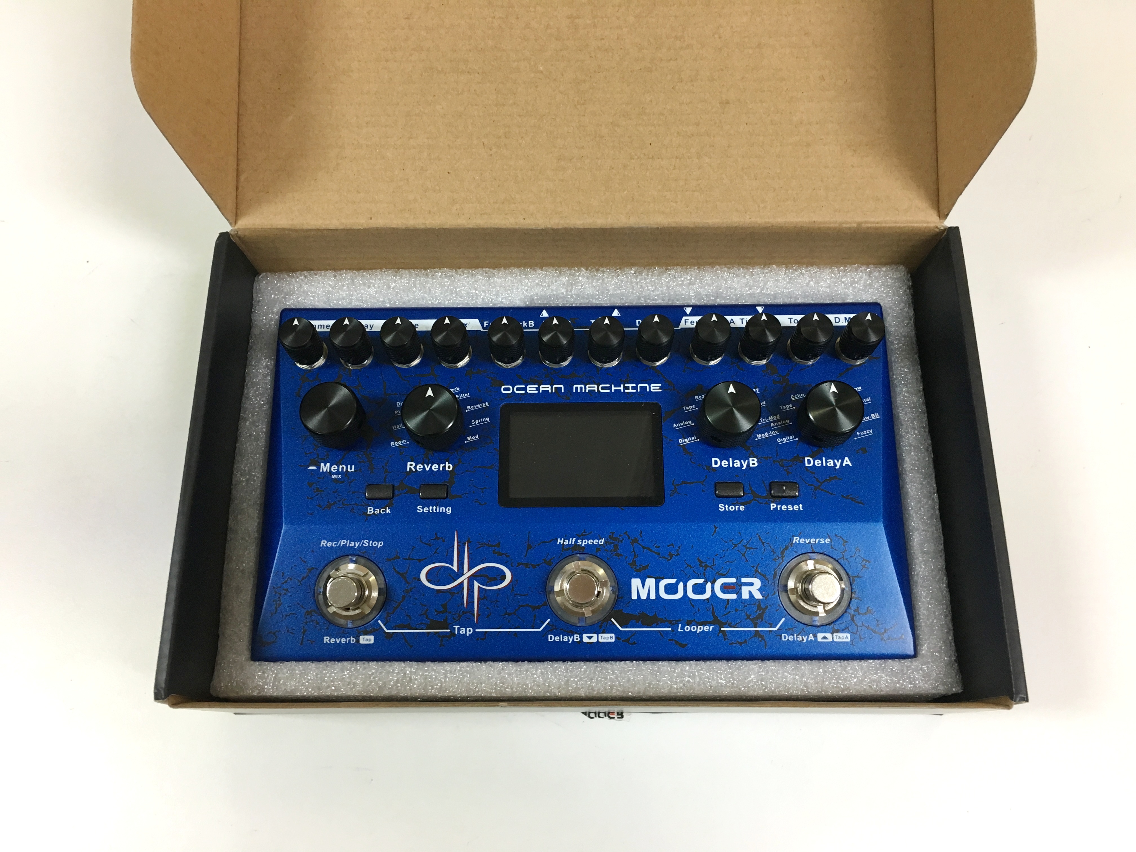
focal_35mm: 29
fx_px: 952
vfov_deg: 48.2
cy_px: 426
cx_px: 568
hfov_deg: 61.7
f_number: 2.2
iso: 100
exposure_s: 1/30
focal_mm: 4.15
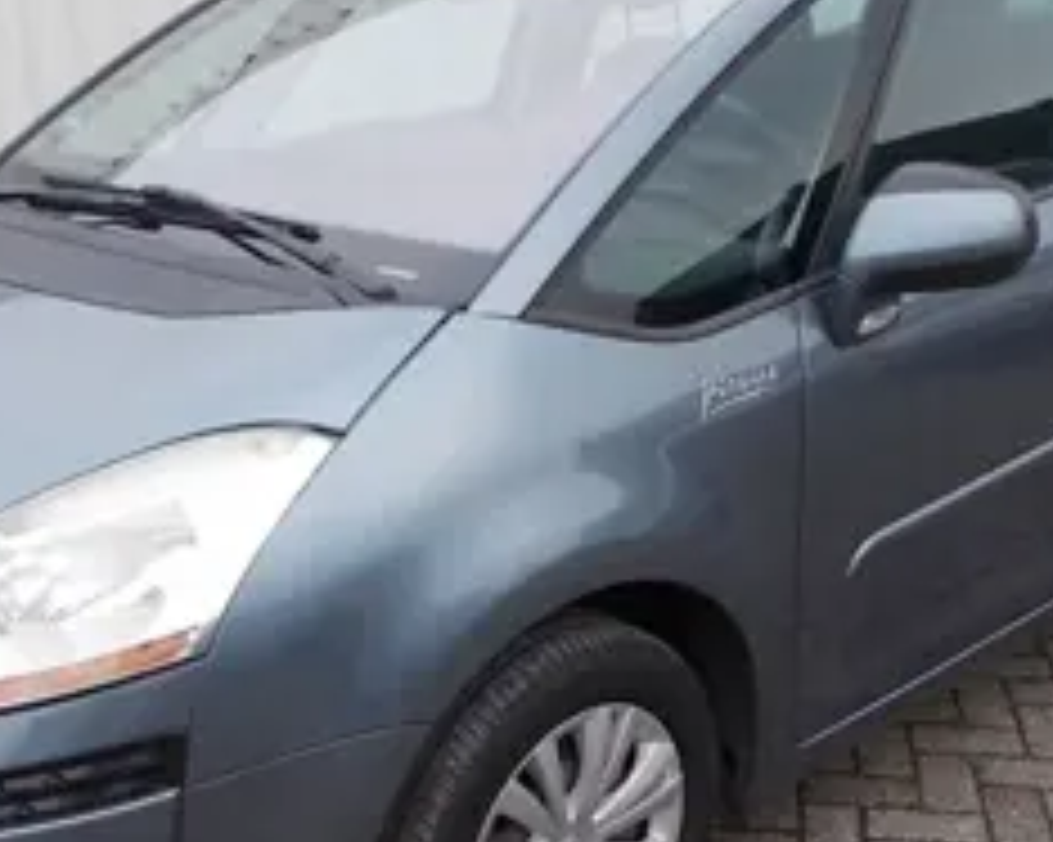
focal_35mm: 52
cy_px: 437
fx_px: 1620
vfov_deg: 29.1
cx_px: 490
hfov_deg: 36.0
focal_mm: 4.6
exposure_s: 1/250
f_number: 3.2
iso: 80
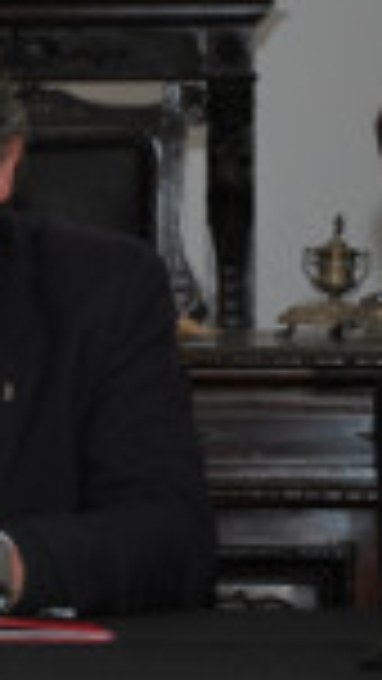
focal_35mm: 229
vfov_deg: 9.4
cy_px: 284
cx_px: -90
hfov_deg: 5.3
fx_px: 4128
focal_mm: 55
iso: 200
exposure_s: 1/60
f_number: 5.6
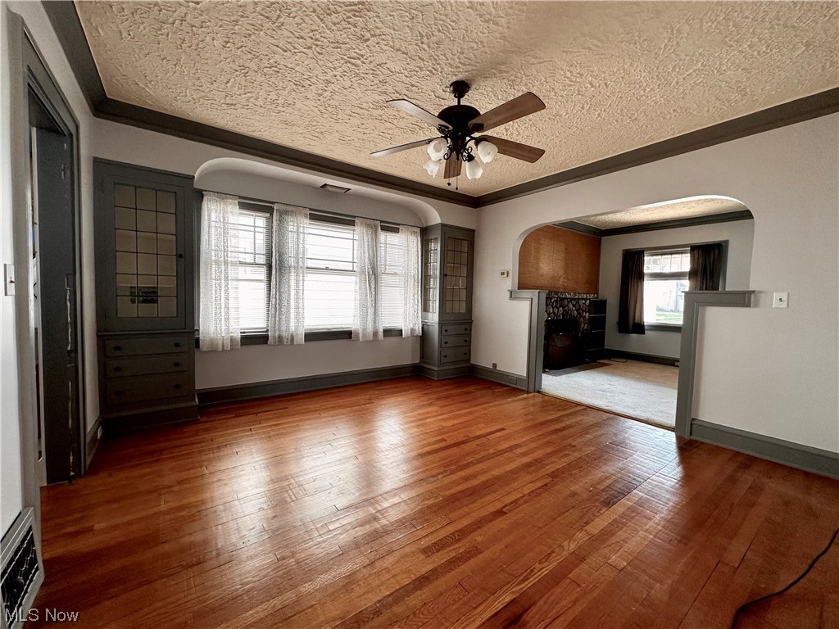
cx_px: 420
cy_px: 314
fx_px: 339
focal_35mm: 14
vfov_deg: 85.7
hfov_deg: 102.1
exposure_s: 1/99
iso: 100
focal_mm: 2.22
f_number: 2.2
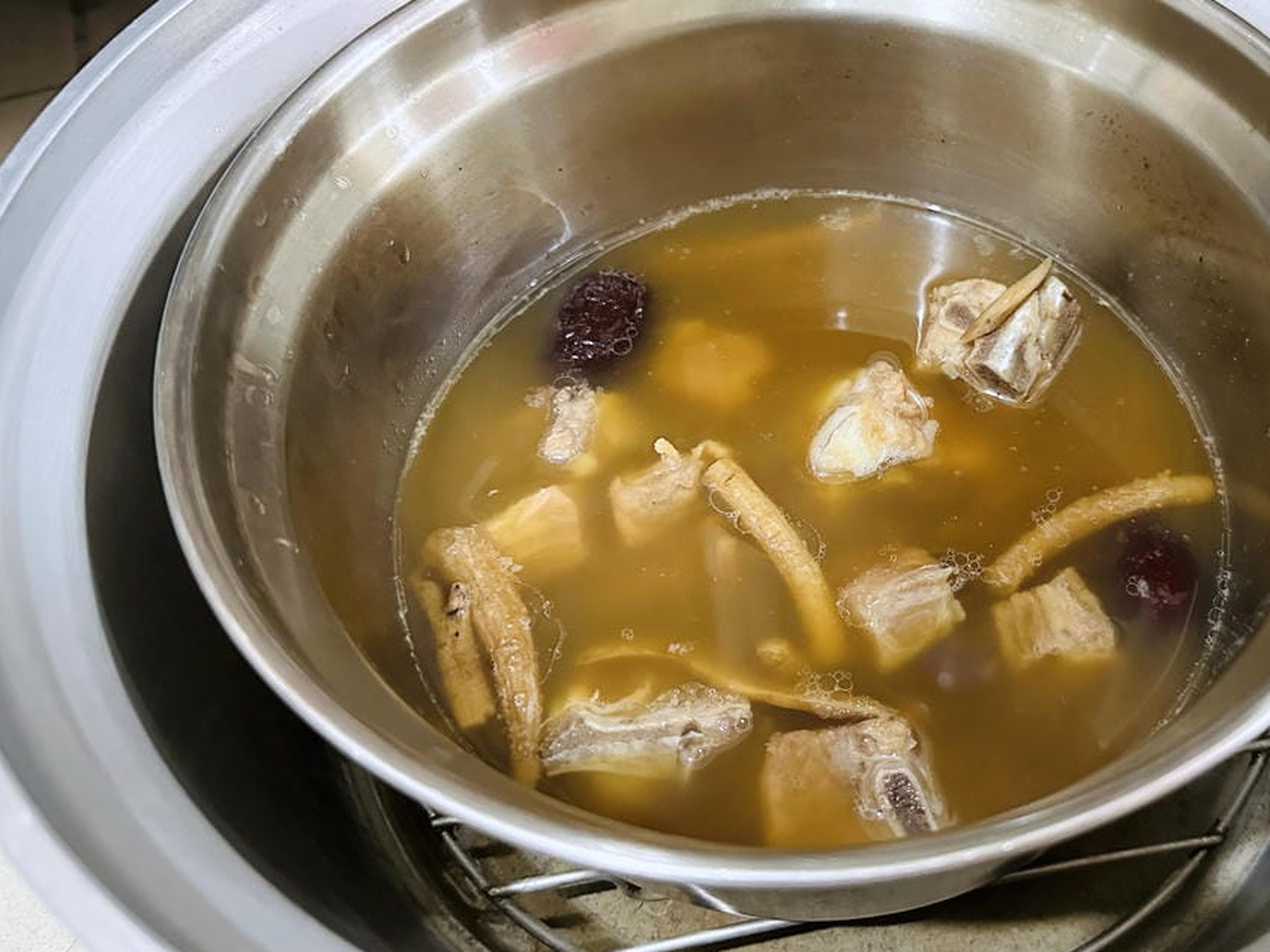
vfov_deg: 41.6
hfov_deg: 52.8
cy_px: 387
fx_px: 1247
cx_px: 862
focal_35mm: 34
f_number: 1.78
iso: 800
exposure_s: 1/60
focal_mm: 6.86
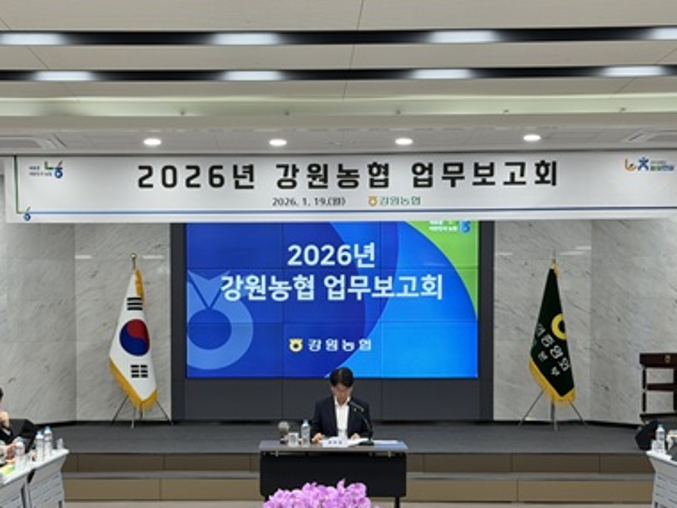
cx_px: 276
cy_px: 370
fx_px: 1604
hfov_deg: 23.8
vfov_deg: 17.9
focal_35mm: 82
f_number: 1.78
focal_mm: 6.76
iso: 50
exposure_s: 1/60
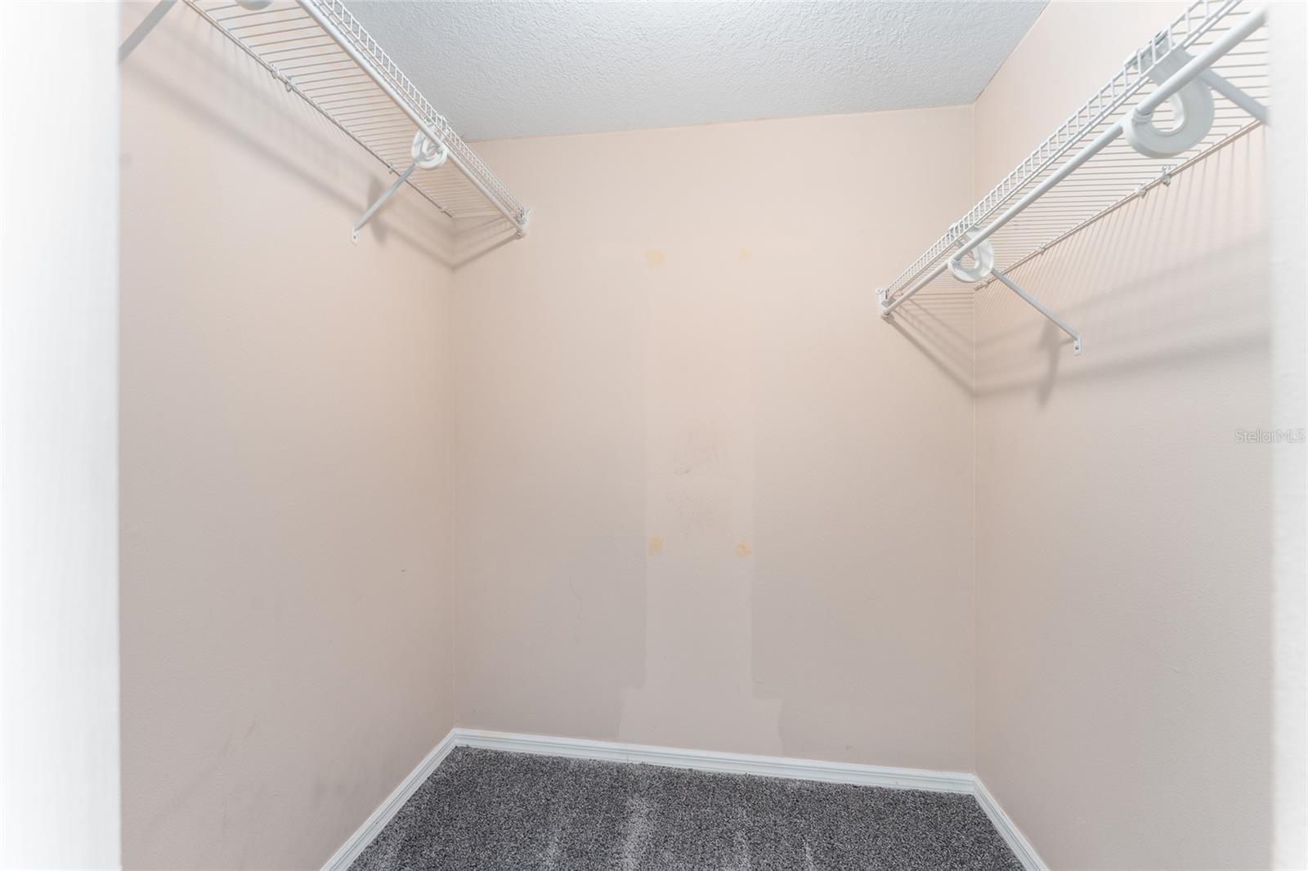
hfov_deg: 104.3
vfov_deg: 81.2
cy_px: 436
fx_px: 509
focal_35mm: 14
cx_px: 654
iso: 400
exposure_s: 1/1.67
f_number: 7.1
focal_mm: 14
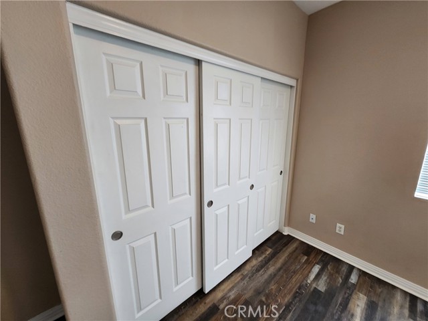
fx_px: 161
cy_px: 160
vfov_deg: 89.9
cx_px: 214
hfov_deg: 106.2
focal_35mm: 13
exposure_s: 1/60
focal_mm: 2.2
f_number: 2.2
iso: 250
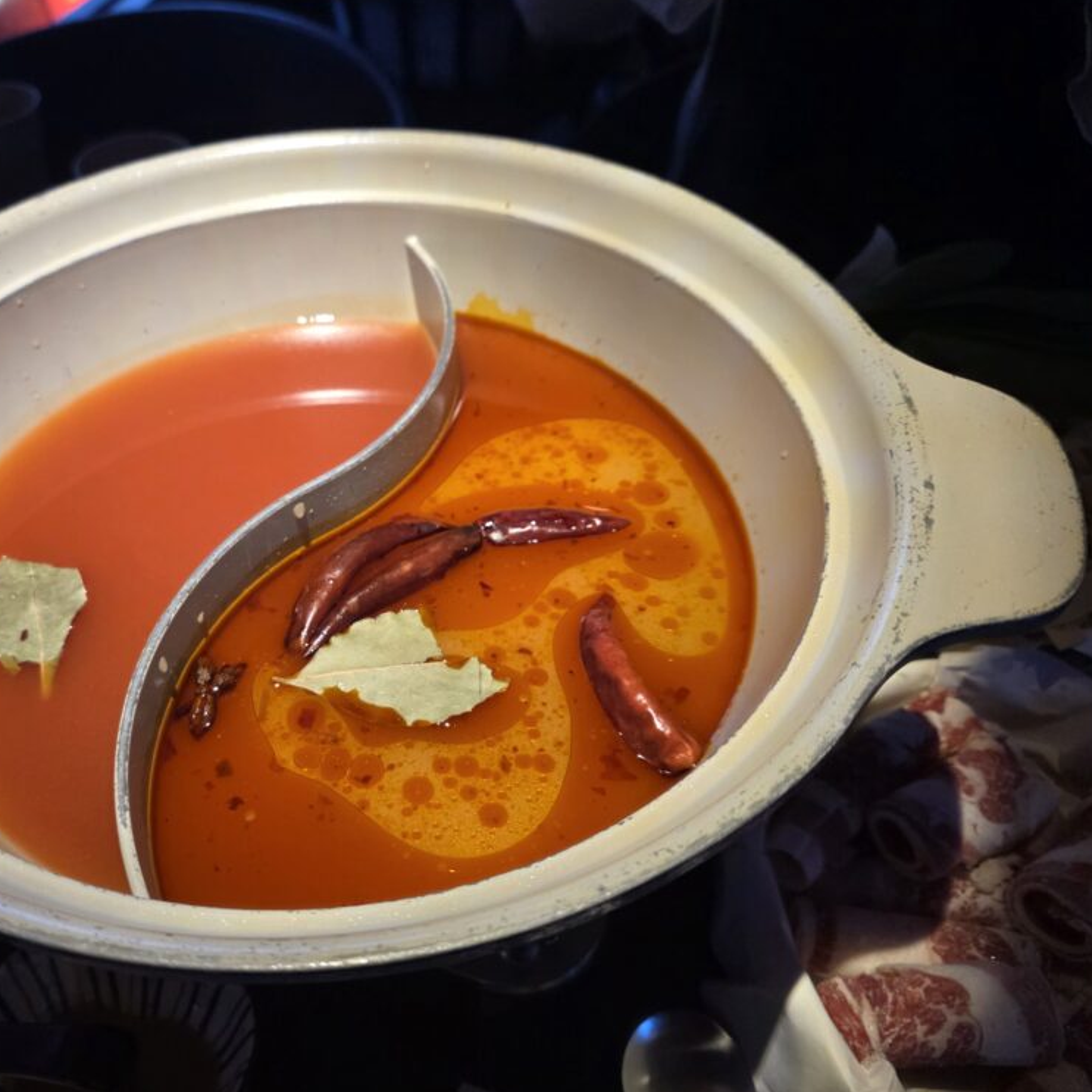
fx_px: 999
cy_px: 544
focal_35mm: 28
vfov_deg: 57.3
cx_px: 354
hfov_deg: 56.0
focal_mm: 6.3
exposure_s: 1/120
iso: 640
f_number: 1.7
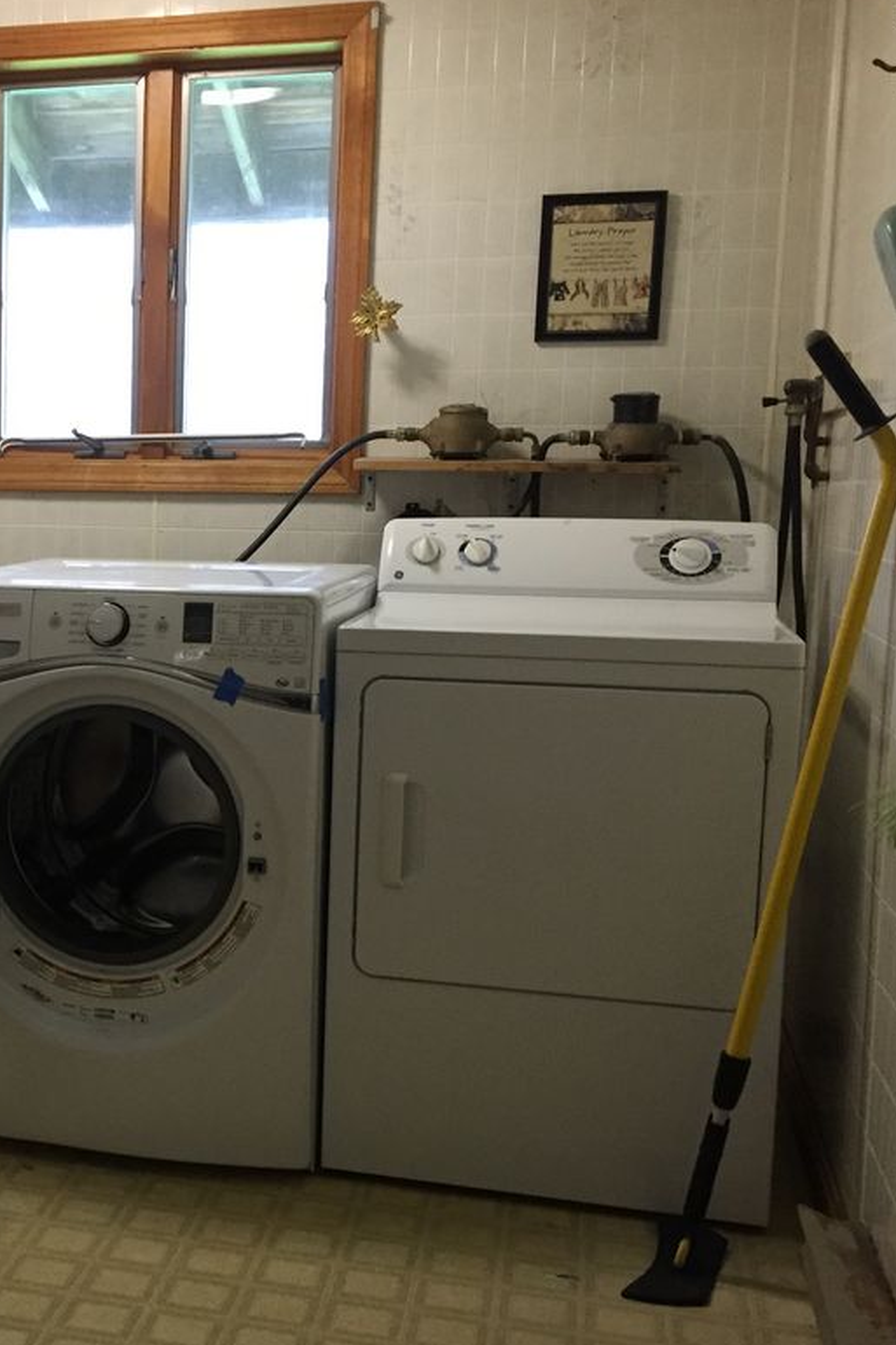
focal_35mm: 47
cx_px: 26
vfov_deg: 41.9
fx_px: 1755
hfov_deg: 27.2
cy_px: 746
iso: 200
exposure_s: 1/30
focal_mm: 4.15
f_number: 2.2
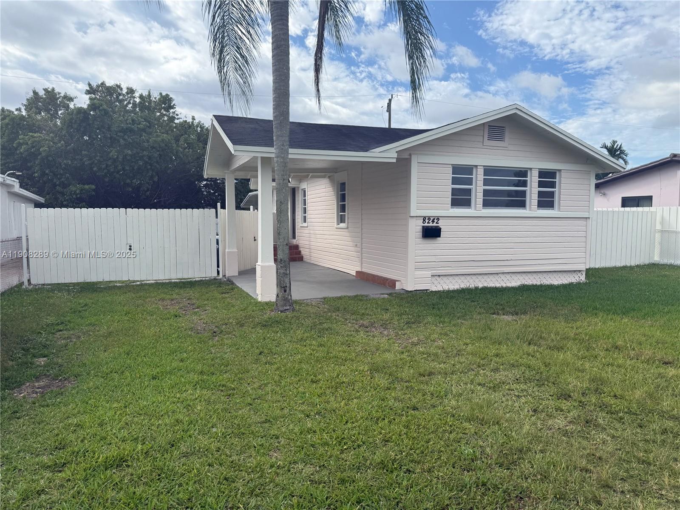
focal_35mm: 24
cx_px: 340
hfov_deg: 71.6
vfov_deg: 56.8
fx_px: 471
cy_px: 255
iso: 80
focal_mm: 6.76
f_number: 1.78
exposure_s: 1/4167
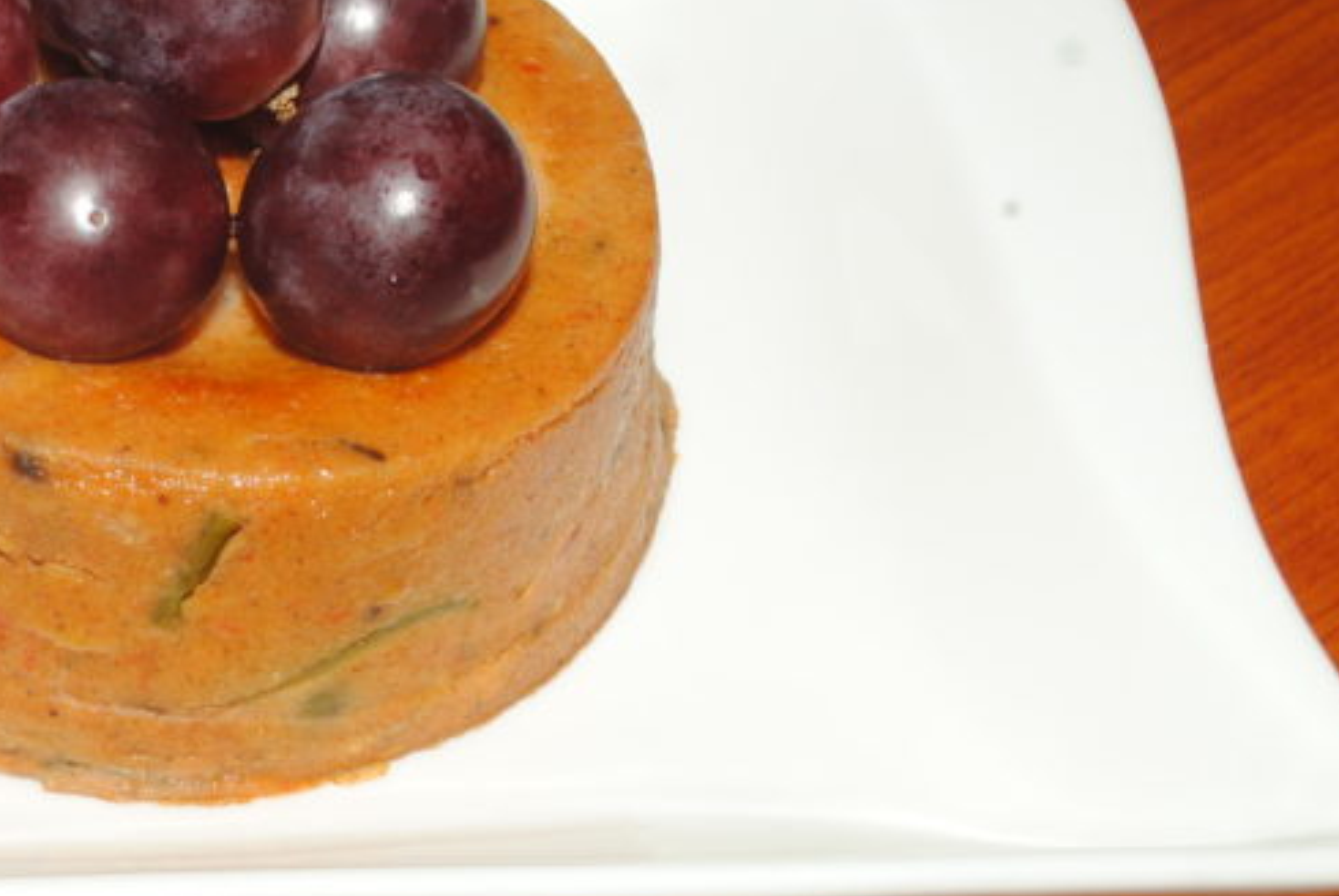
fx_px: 3202
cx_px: 96
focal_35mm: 86
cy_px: 540
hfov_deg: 22.9
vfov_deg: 15.9
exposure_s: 1/200
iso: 200
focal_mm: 24
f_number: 6.3
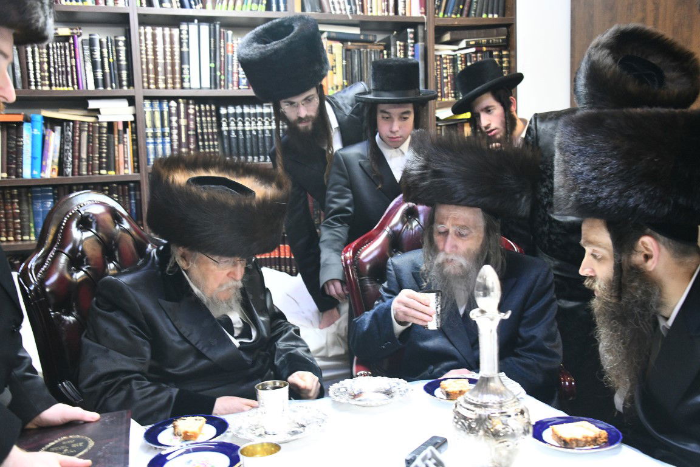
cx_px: 350
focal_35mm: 38
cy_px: 234
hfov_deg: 50.7
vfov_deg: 35.1
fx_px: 739
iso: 5000
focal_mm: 38
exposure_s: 1/50
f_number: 5
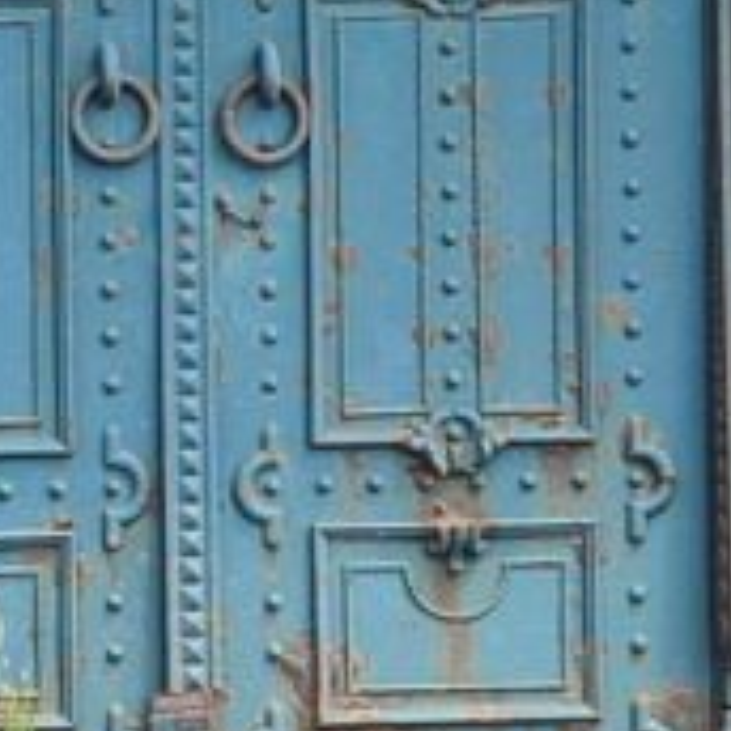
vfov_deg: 3.9
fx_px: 10655
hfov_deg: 3.9
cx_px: 38
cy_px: 21
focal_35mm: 446
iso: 400
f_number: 10
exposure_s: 1/200
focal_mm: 75
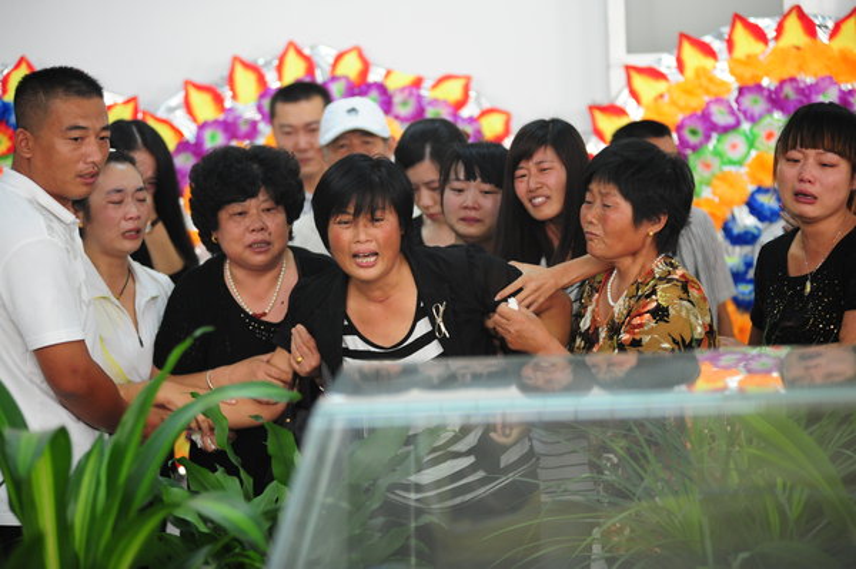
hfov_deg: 18.3
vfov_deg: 12.2
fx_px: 2661
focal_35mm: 112
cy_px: 284
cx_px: 428
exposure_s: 1/400
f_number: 2.8
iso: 2500
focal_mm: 112
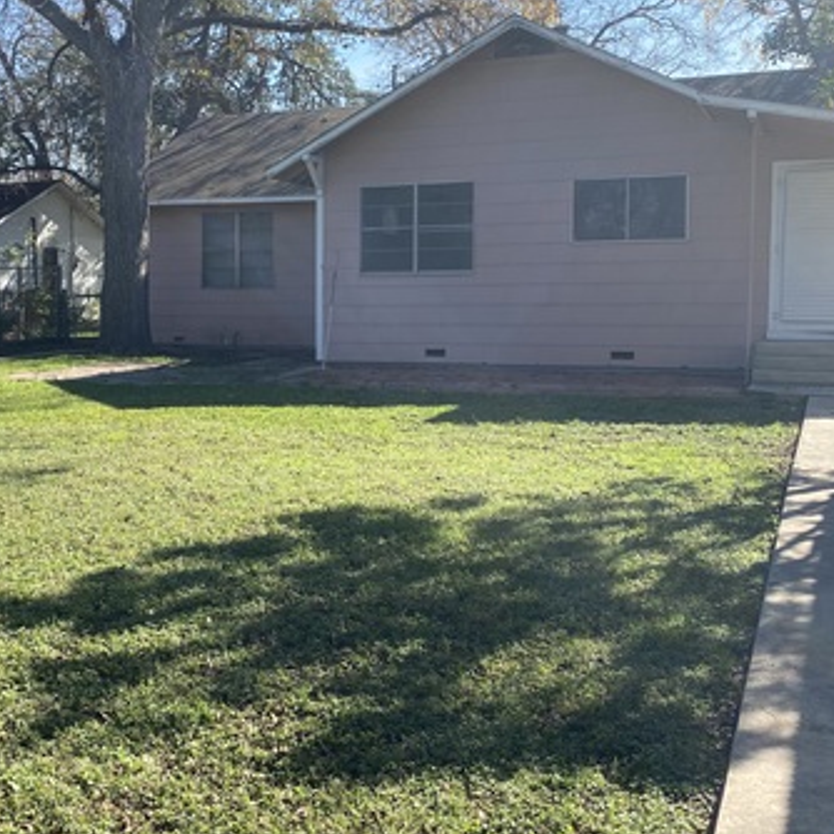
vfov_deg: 38.3
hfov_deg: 37.8
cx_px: 260
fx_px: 1199
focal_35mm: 44
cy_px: 382
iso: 32
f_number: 1.8
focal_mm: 4.25
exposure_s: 1/1395
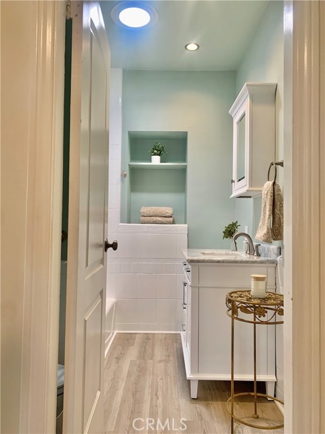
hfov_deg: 53.1
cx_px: 162
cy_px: 217
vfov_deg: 67.3
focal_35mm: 26
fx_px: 325
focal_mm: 4.25
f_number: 1.8
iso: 64
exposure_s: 1/60
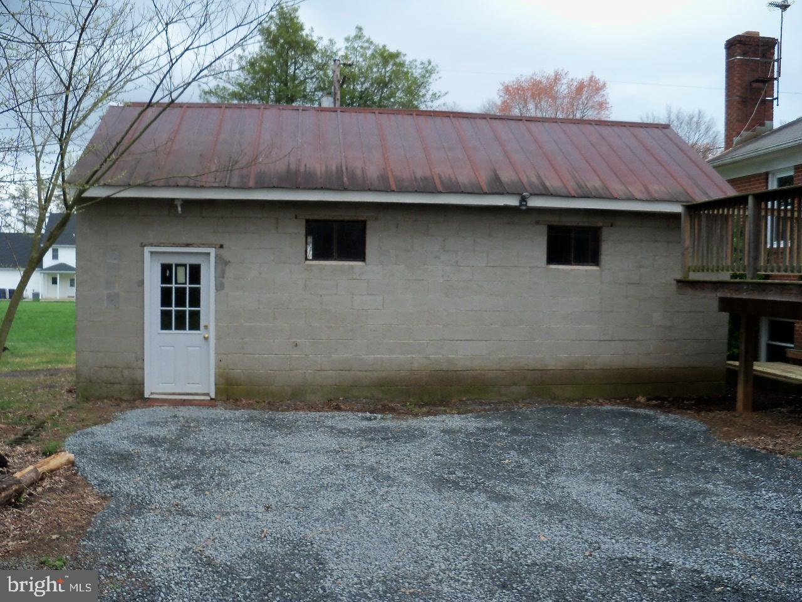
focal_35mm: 35
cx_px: 401
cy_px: 301
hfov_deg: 52.6
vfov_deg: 40.7
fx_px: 811
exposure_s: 1/160
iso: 80
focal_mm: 6.2
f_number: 3.5
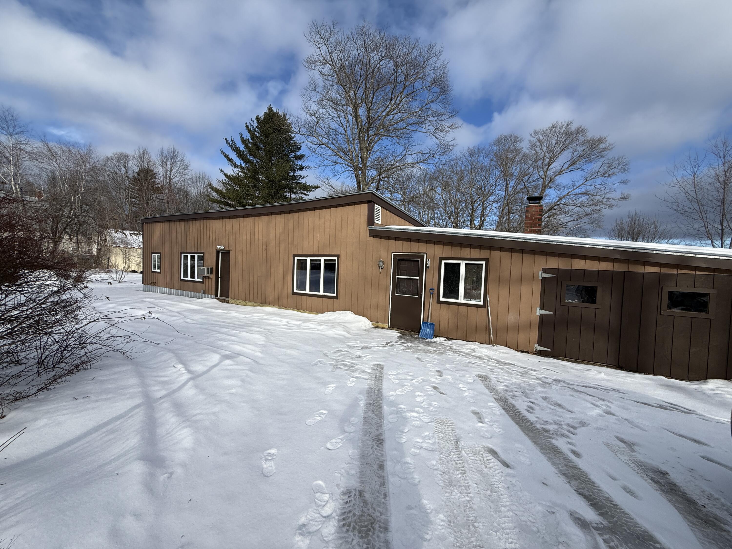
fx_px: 296
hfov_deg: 102.1
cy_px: 274
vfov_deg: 85.7
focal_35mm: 14
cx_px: 366
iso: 50
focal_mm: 2.22
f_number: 2.2
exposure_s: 1/2410
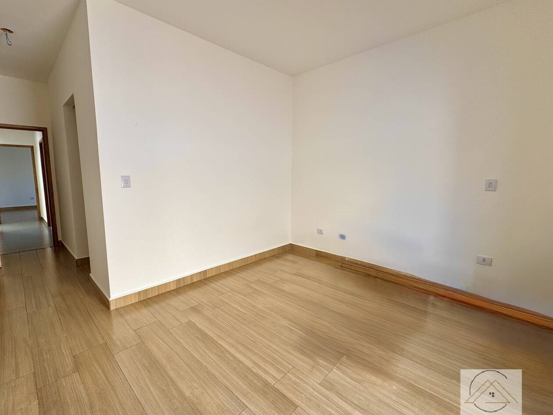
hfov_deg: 94.4
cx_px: 263
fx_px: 256
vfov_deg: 78.1
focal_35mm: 16
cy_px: 203
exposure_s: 1/99
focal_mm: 2.22
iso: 40
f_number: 2.2
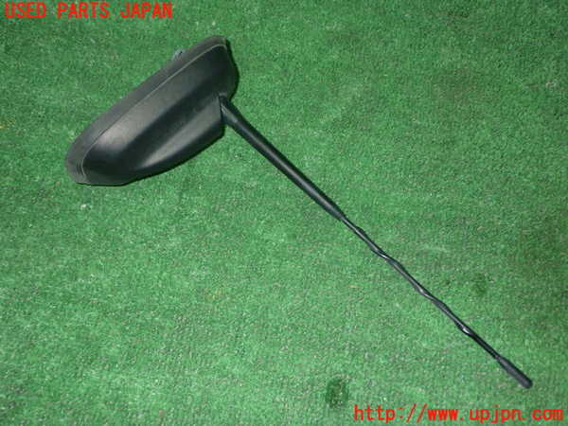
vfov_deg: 35.1
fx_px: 673
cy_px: 213
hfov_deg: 45.8
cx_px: 284
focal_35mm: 41
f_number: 8
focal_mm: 7.31
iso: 800
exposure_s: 1/40
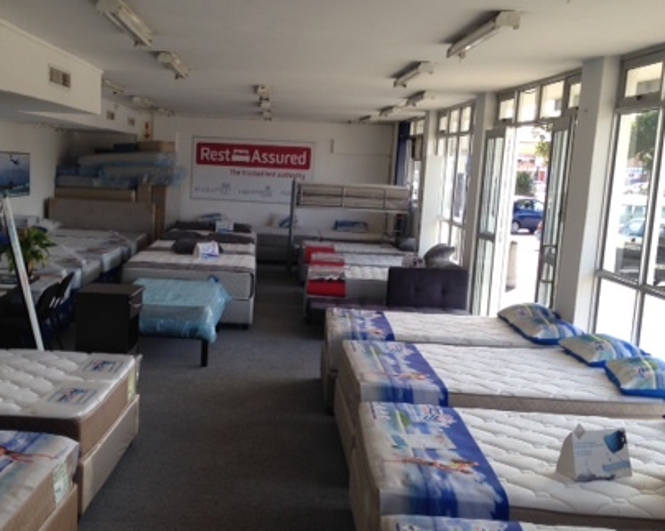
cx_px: 232
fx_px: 1004
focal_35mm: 51
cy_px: 332
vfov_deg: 29.6
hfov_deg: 36.4
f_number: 2.4
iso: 50
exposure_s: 1/148
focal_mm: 4.12
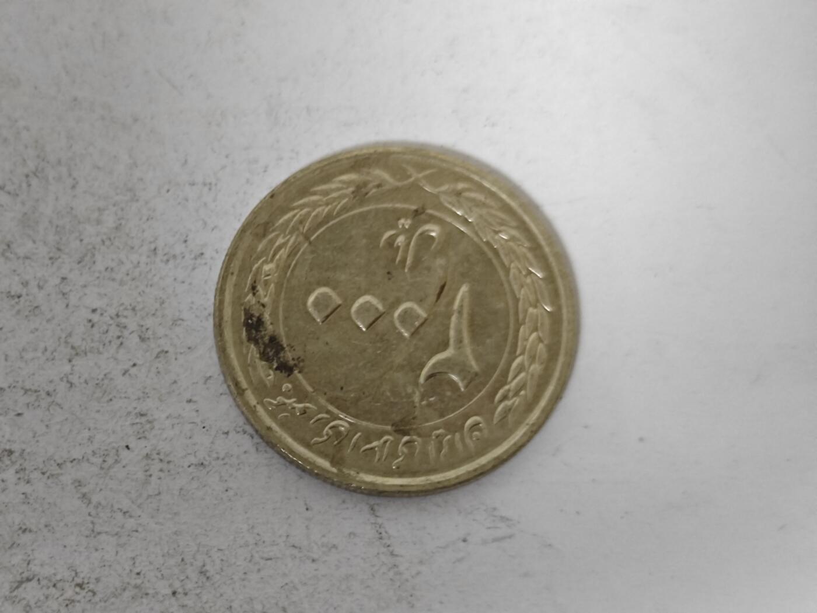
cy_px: 306
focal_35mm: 75
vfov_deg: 19.6
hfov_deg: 26.0
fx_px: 1770
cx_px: 408
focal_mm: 8.7
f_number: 1.9
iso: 640
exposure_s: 1/36.4
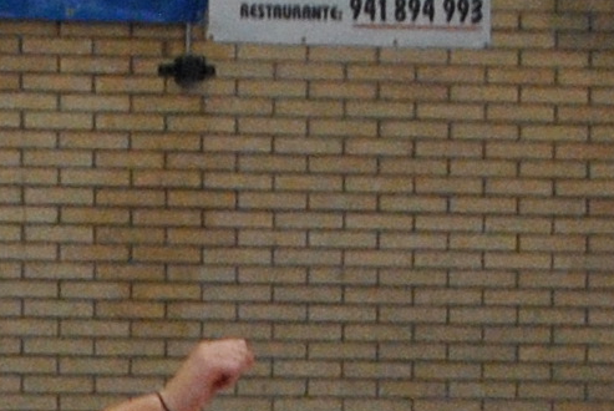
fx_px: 7650
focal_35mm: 448
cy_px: 616
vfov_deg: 3.1
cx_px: -410
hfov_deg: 4.6
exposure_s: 1/160
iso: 800
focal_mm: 38
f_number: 6.3
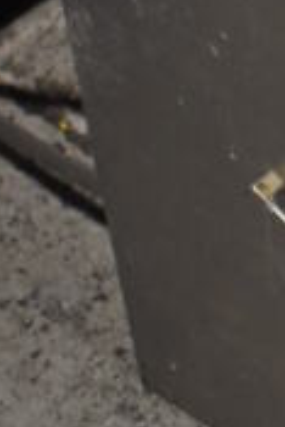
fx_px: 1671
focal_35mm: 141
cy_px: -245
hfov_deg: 8.9
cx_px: 665
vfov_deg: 13.5
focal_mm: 18
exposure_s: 1/125
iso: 2000
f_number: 3.5
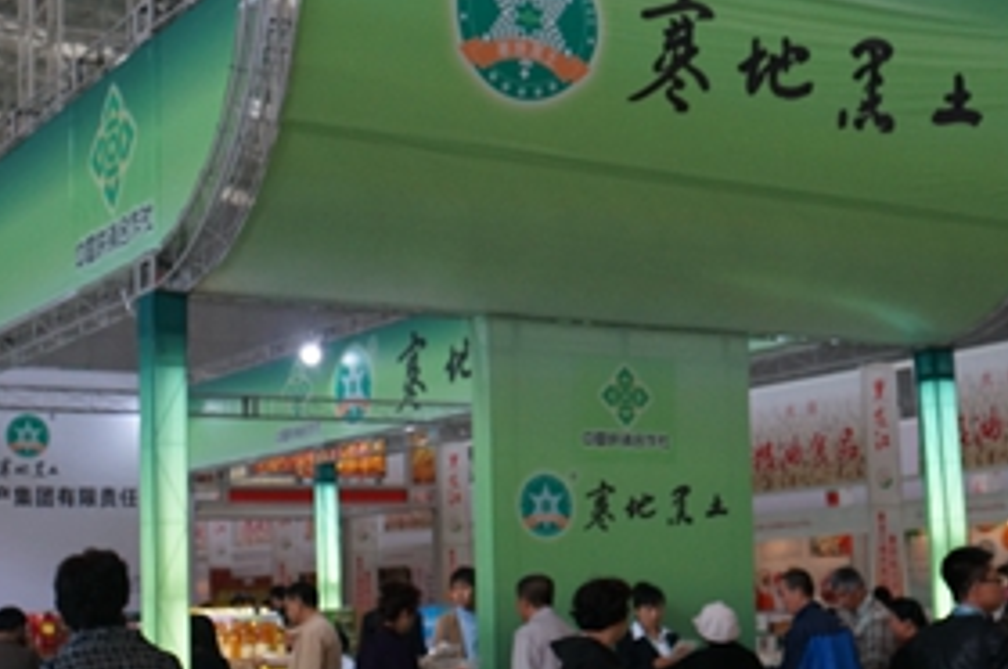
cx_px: 457
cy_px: 428
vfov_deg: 22.9
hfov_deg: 33.9
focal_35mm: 59
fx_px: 1650
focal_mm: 22
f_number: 4.5
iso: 800
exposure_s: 1/160
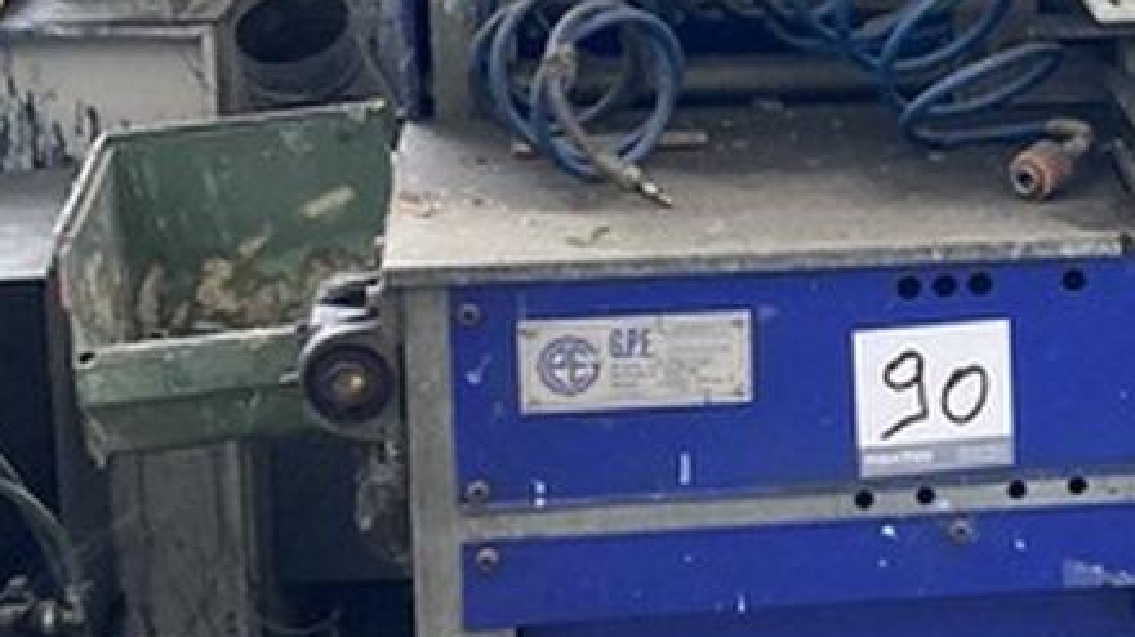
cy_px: 141
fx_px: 3128
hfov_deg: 19.5
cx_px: 1305
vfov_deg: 11.6
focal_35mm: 104
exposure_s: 1/92
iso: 80
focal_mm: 3.99
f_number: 1.8
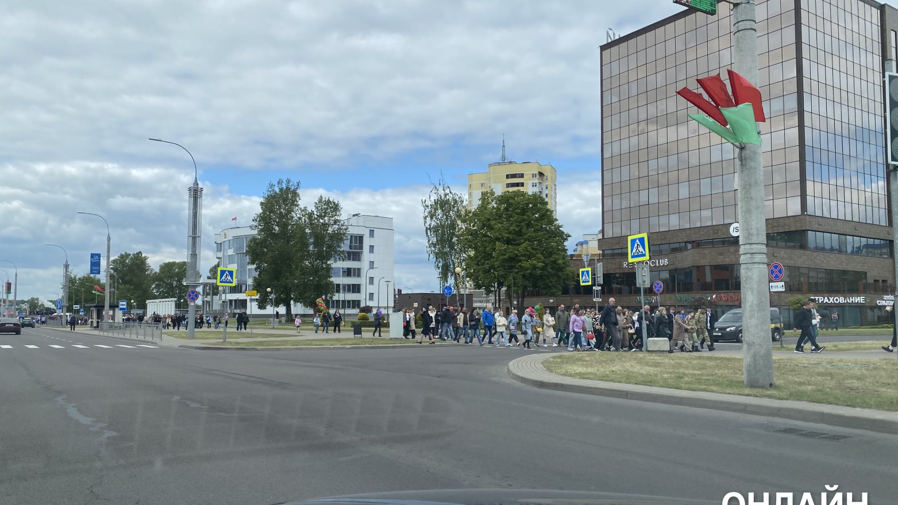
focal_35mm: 29
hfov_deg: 66.1
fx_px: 690
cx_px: 459
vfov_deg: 40.2
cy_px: 261
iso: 32
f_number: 1.8
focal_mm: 4.25
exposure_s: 1/2967
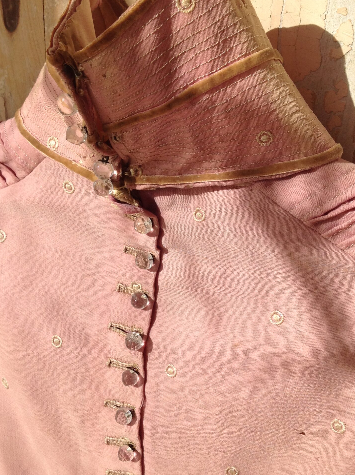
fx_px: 644
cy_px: 252
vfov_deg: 40.5
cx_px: 198
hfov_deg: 30.8
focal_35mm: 47
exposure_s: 1/1259
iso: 50
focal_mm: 4.28
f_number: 2.4
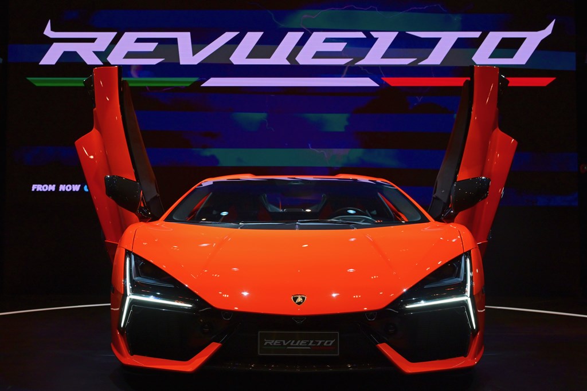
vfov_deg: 29.3
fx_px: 750
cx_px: 294
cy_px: 196
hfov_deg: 42.7
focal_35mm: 46
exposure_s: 1/500
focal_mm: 46
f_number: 6.3
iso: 1600
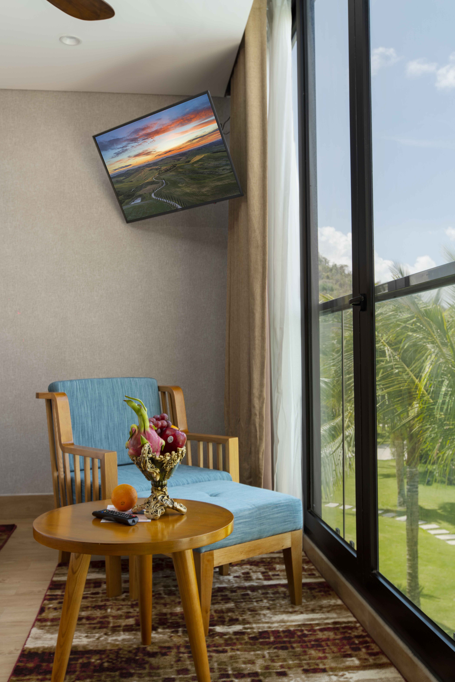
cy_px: 341
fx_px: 663
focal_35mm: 35
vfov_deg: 54.4
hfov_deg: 37.9
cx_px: 228
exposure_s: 1/10
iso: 50
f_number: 7.1
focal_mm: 35
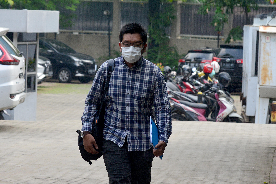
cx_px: 138
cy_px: 92
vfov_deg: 8.1
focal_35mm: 170
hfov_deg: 12.1
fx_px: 1304
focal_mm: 170
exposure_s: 1/160
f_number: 14
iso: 800
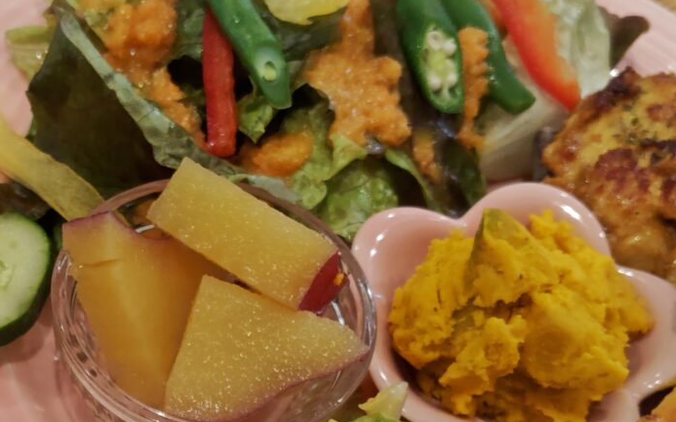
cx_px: 76
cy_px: 387
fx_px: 829
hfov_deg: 41.1
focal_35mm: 45
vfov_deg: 27.5
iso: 199
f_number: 1.9
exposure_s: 1/50
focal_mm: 5.56
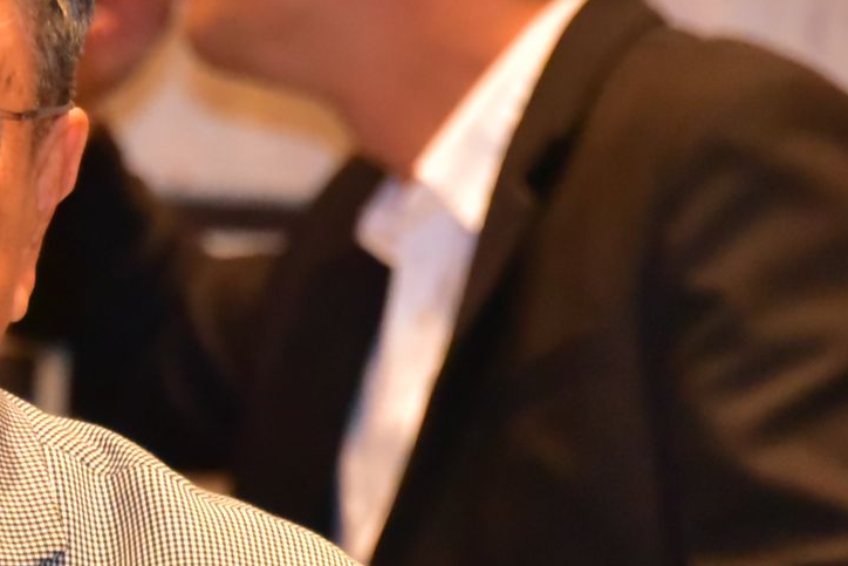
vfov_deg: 1.9
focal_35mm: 725
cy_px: 431
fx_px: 17080
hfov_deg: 2.8
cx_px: -100
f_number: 5.6
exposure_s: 1/200
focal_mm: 210
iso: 10000
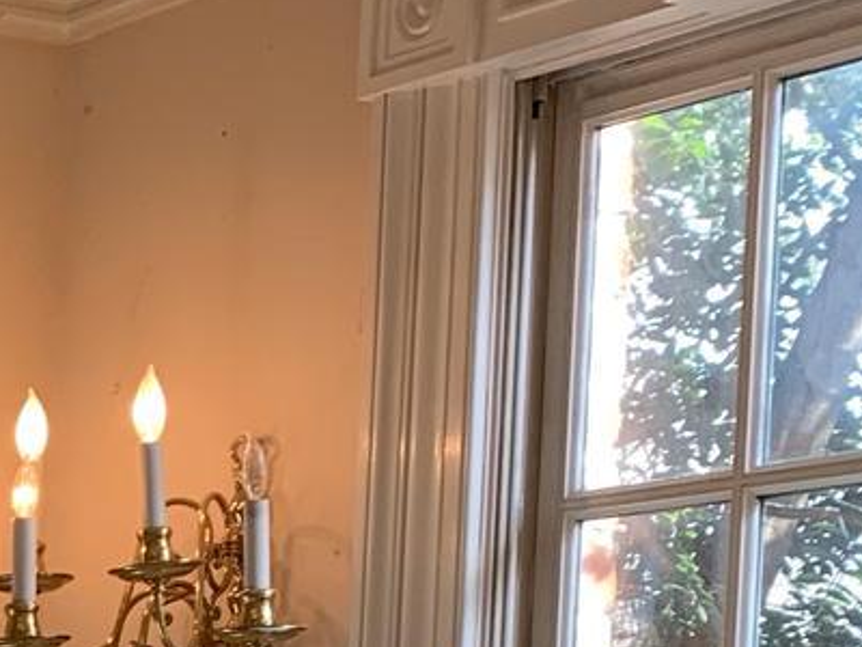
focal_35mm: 133
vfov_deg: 10.5
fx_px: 3312
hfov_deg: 13.6
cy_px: 1158
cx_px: -571
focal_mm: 4.25
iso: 32
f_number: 1.8
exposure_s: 1/120
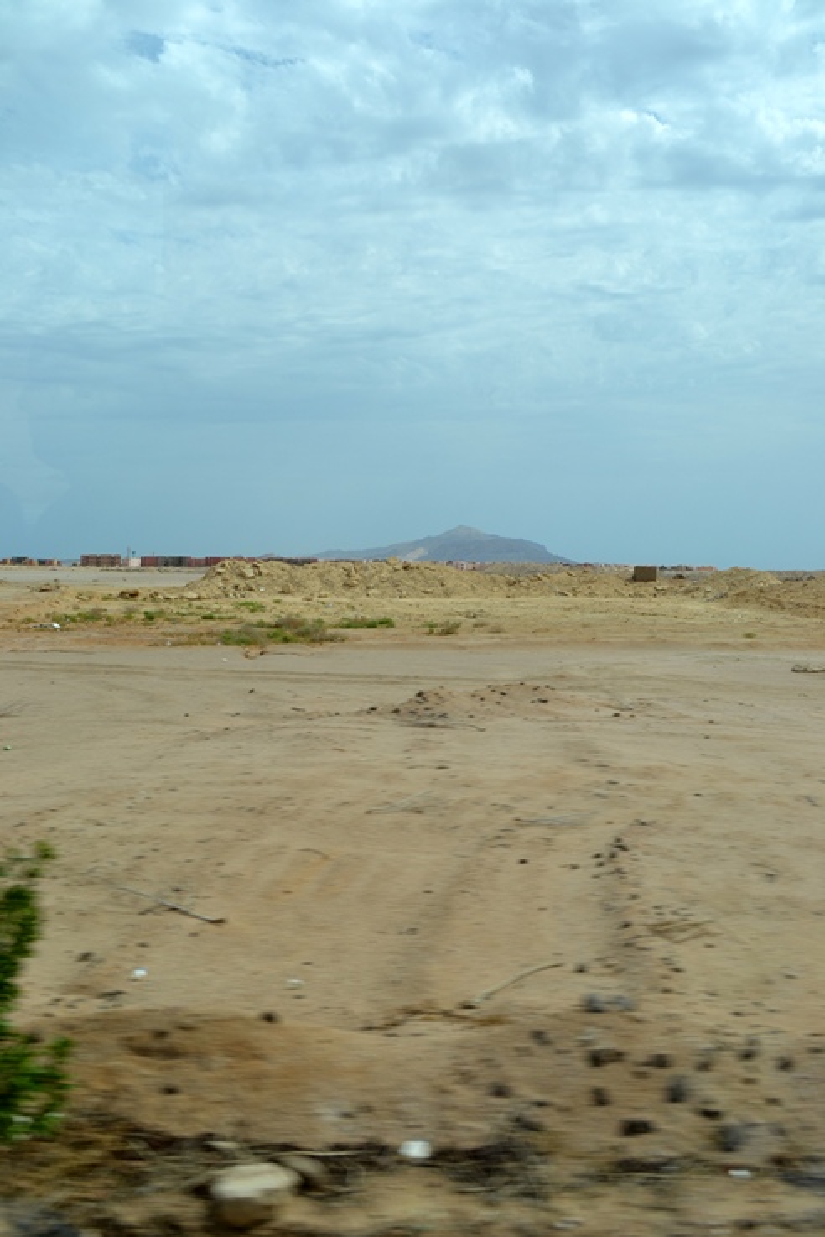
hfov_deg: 36.9
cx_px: 412
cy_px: 618
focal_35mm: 36
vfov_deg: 53.1
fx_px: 1236
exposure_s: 1/320
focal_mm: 24
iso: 100
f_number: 9
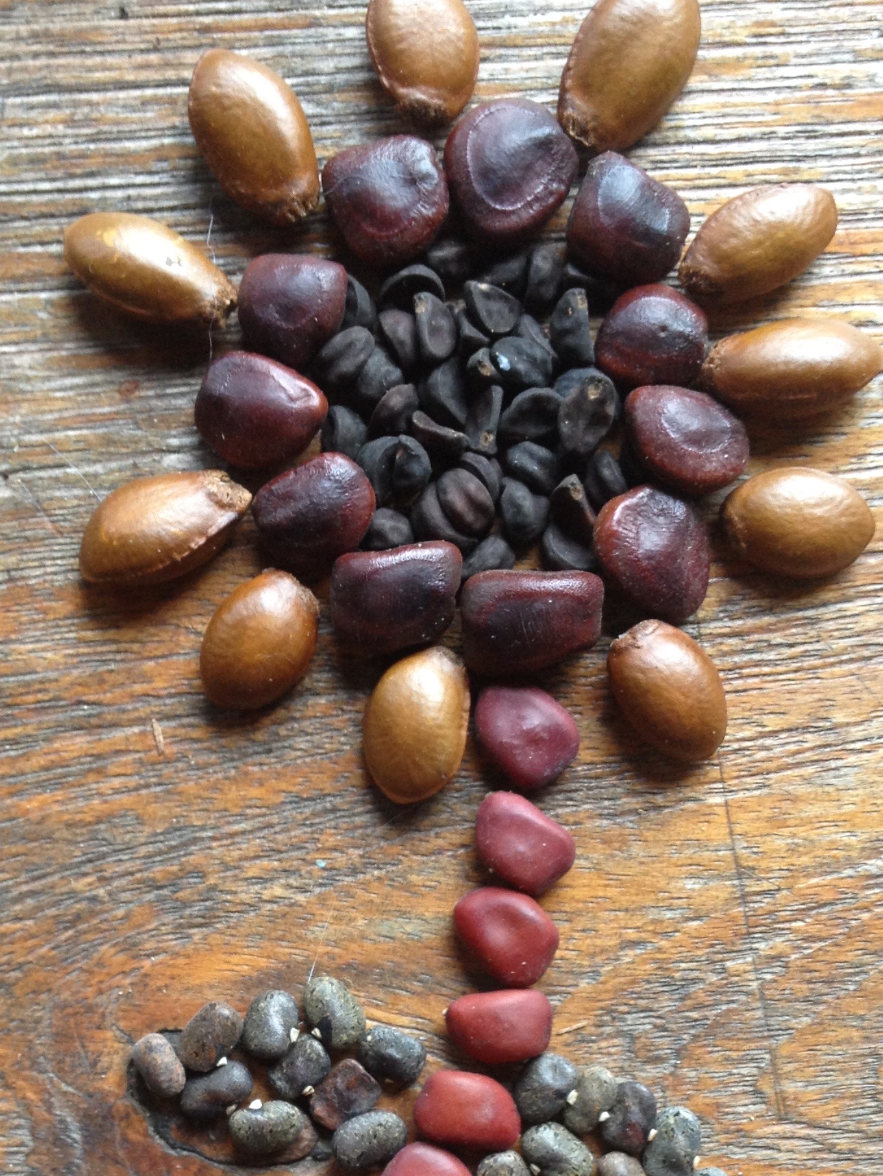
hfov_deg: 23.2
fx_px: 2142
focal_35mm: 63
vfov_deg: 29.9
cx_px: 325
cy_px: 968
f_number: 2.4
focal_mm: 4.28
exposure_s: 1/20
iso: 80
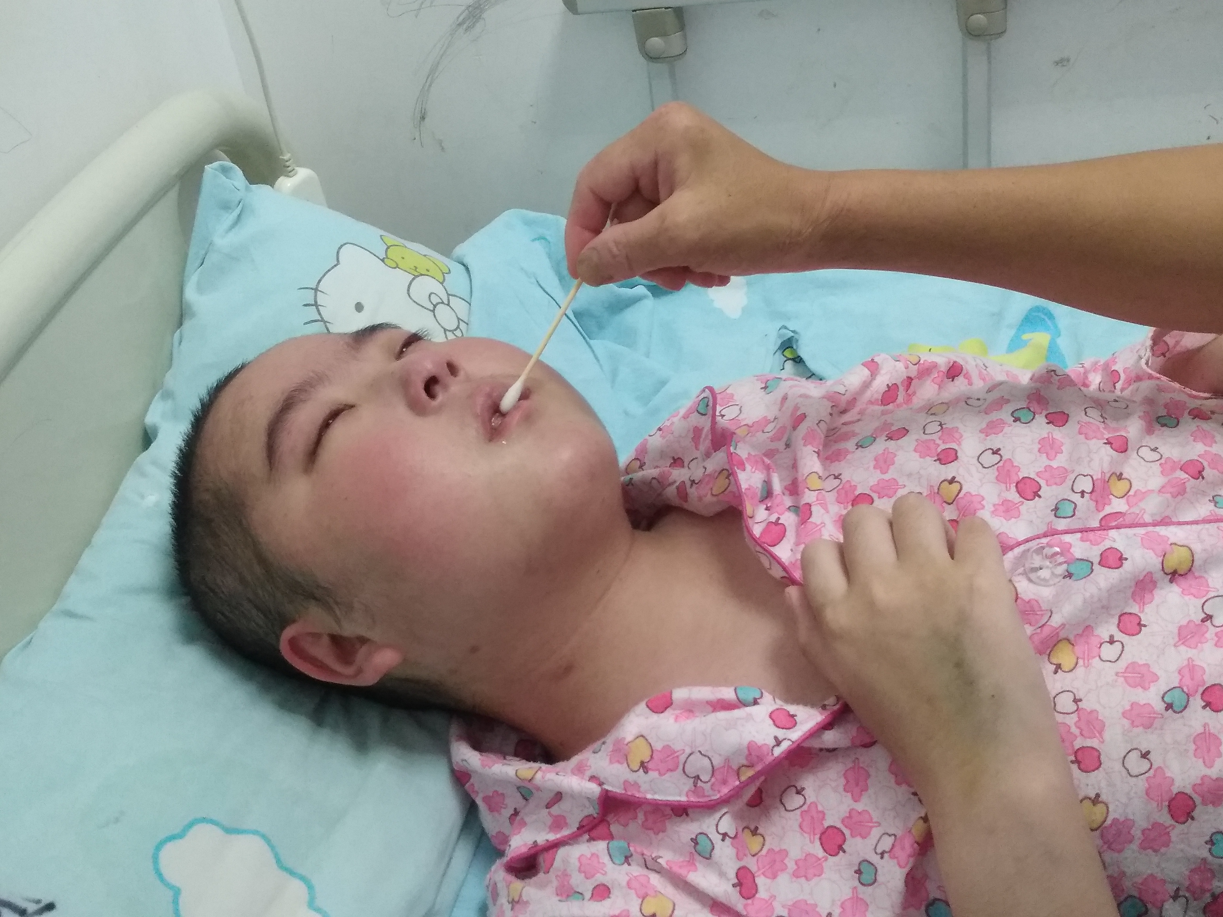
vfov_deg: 51.4
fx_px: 954
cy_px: 458
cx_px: 612
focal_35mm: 27
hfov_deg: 65.3
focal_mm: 3.66
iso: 400
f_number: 2
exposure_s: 1/30
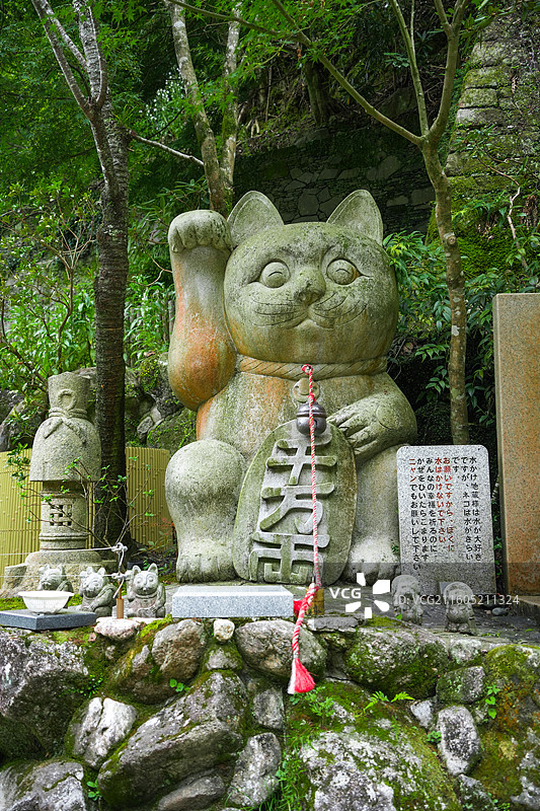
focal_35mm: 42
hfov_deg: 31.9
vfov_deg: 46.4
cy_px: 406
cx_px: 270
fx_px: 945
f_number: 4
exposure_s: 1/100
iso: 400
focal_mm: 42
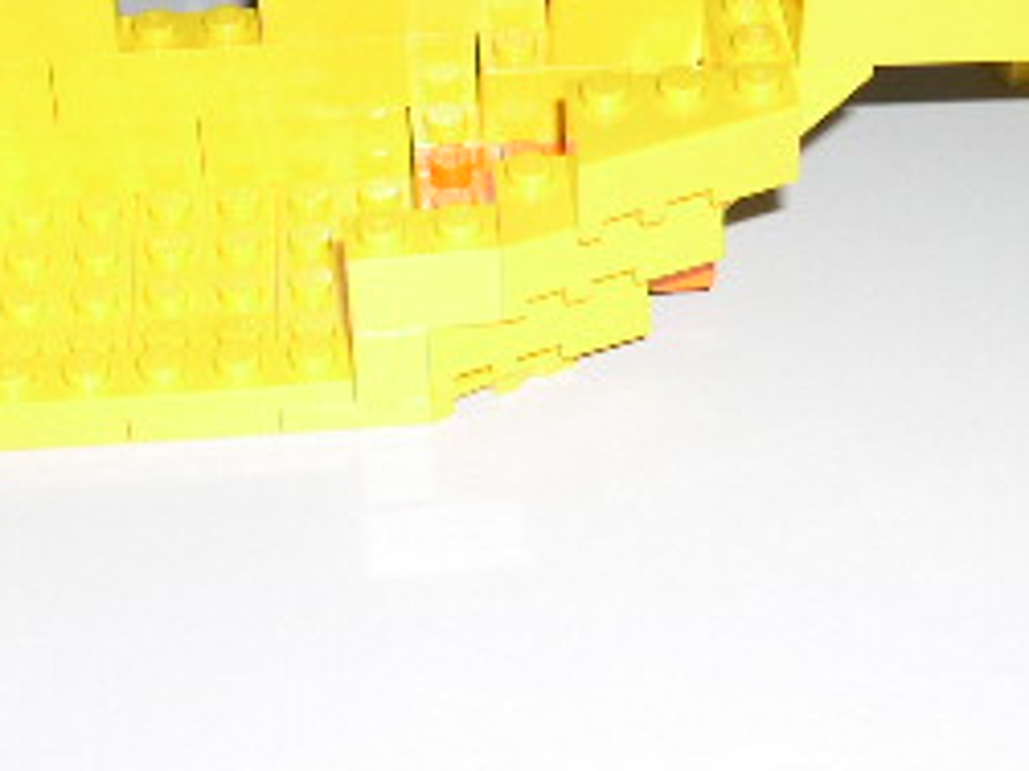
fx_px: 2882
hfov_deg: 20.2
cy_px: 123
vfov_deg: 15.1
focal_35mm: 97
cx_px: 545
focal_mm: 8
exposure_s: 1/60
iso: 100
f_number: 2.8
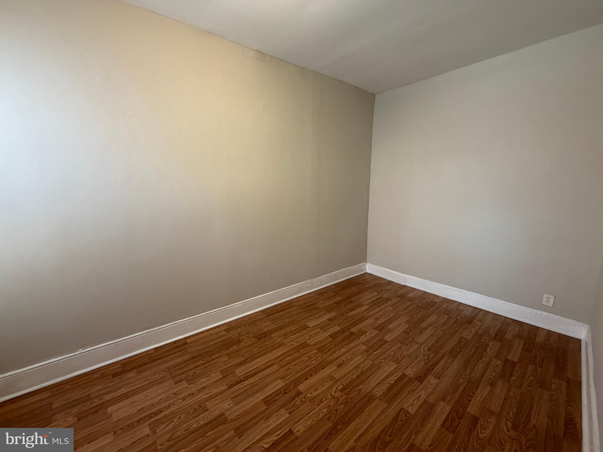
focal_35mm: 14
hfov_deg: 102.1
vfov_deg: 85.7
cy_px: 226
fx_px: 244
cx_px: 302
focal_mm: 2.22
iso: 200
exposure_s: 1/60
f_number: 2.2
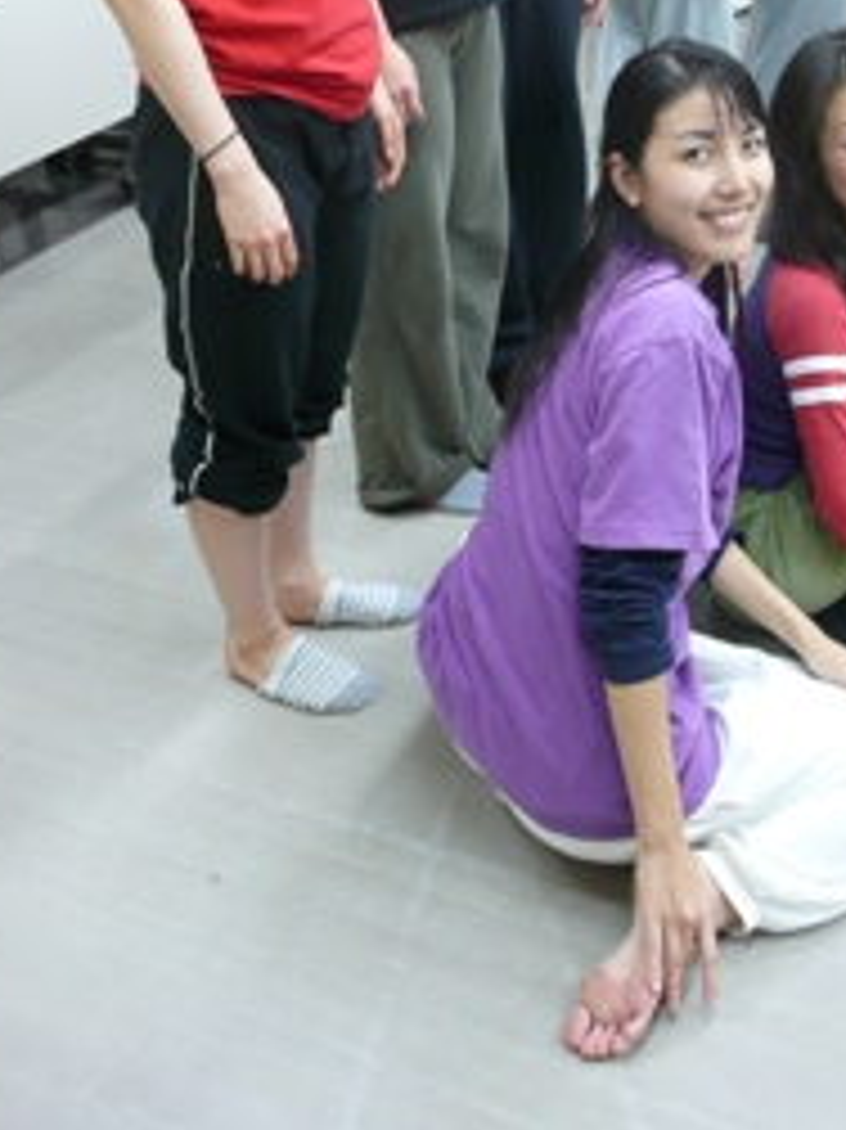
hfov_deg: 29.9
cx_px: 587
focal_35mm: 48
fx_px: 1565
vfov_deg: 37.7
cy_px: 167
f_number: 3.3
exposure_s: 1/13
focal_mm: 4.6
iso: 200
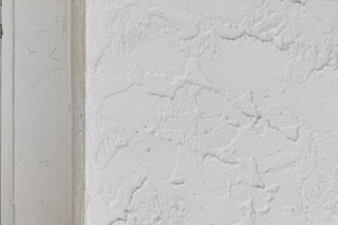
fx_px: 478
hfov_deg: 27.3
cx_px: -167
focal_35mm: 51
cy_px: -62
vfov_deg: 23.6
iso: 400
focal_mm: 14
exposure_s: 1/640
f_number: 8
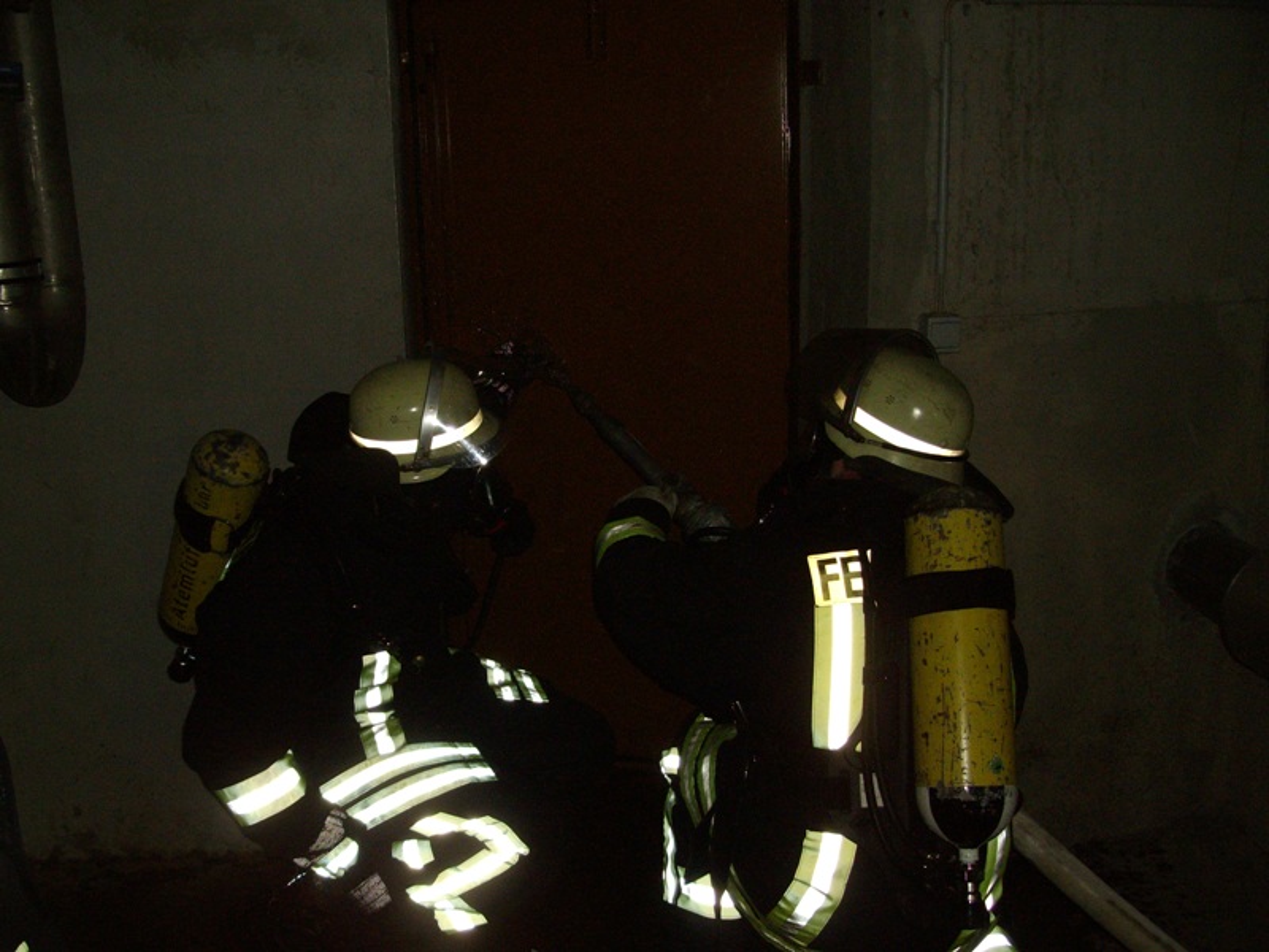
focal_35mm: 36
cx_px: 634
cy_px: 476
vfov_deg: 39.7
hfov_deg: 51.4
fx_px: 1320
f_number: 2.7
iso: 160
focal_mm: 6
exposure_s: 1/50
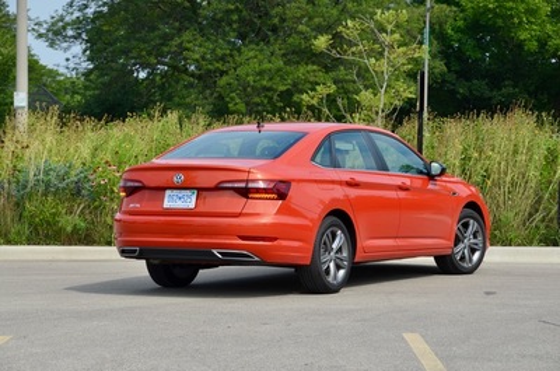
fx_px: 1514
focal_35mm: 98
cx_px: 280
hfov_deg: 21.0
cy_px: 186
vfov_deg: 14.0
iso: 100
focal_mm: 65
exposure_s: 1/250
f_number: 8
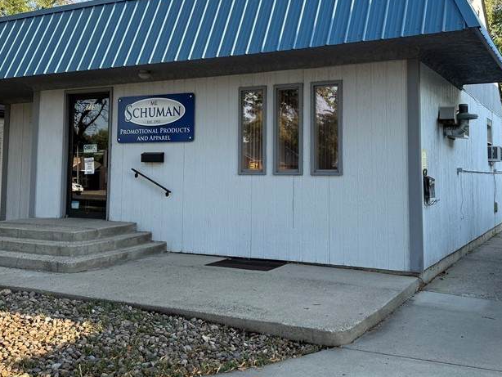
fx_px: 580
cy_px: 136
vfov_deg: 35.7
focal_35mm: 40
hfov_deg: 46.7
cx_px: 271
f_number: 1.78
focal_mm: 6.76
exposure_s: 1/979
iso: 80
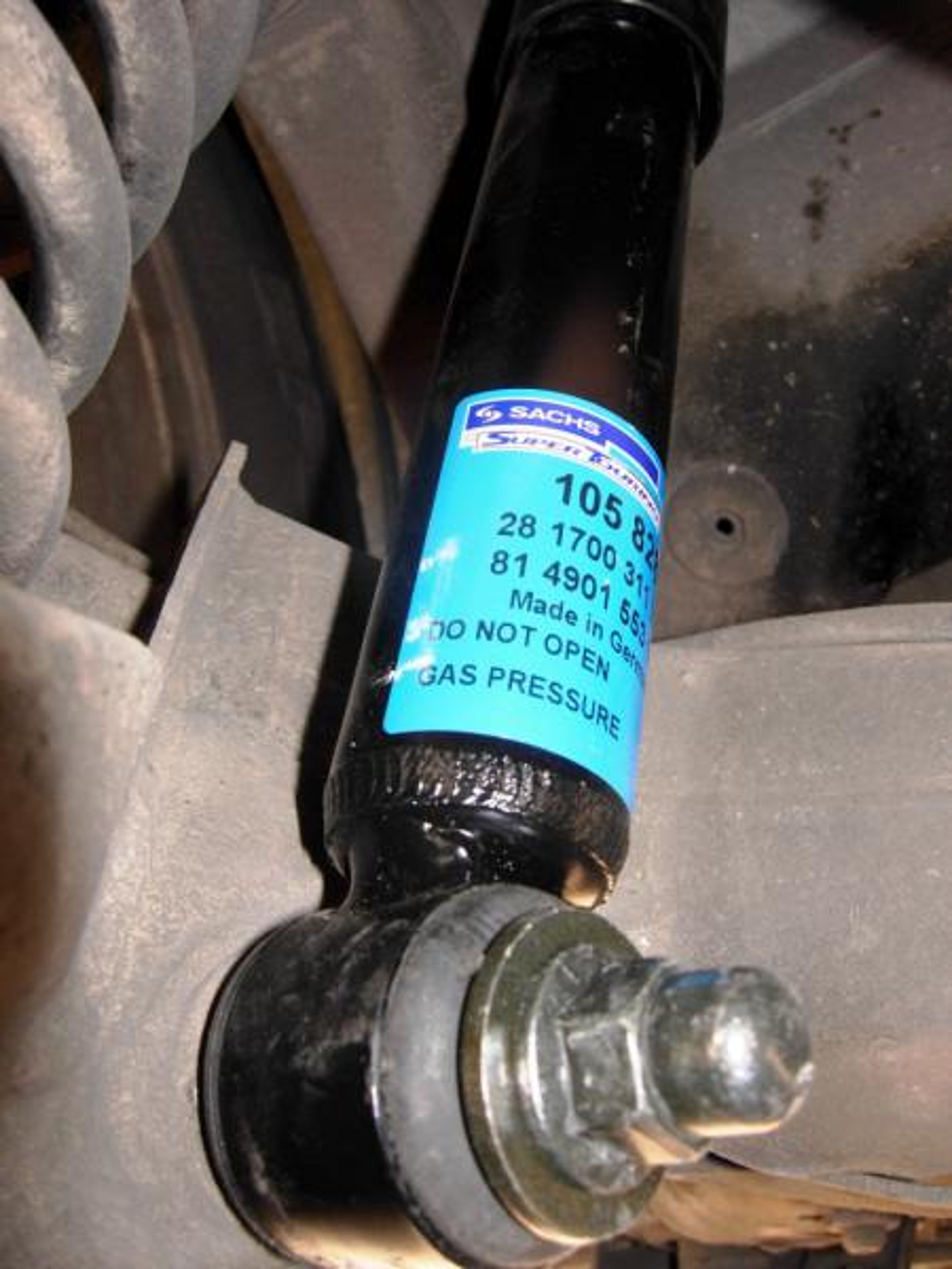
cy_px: 634
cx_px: 476
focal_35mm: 36
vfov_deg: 51.4
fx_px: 1320
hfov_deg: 39.7
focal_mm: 7.5
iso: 50
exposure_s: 1/45.2
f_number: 3.8
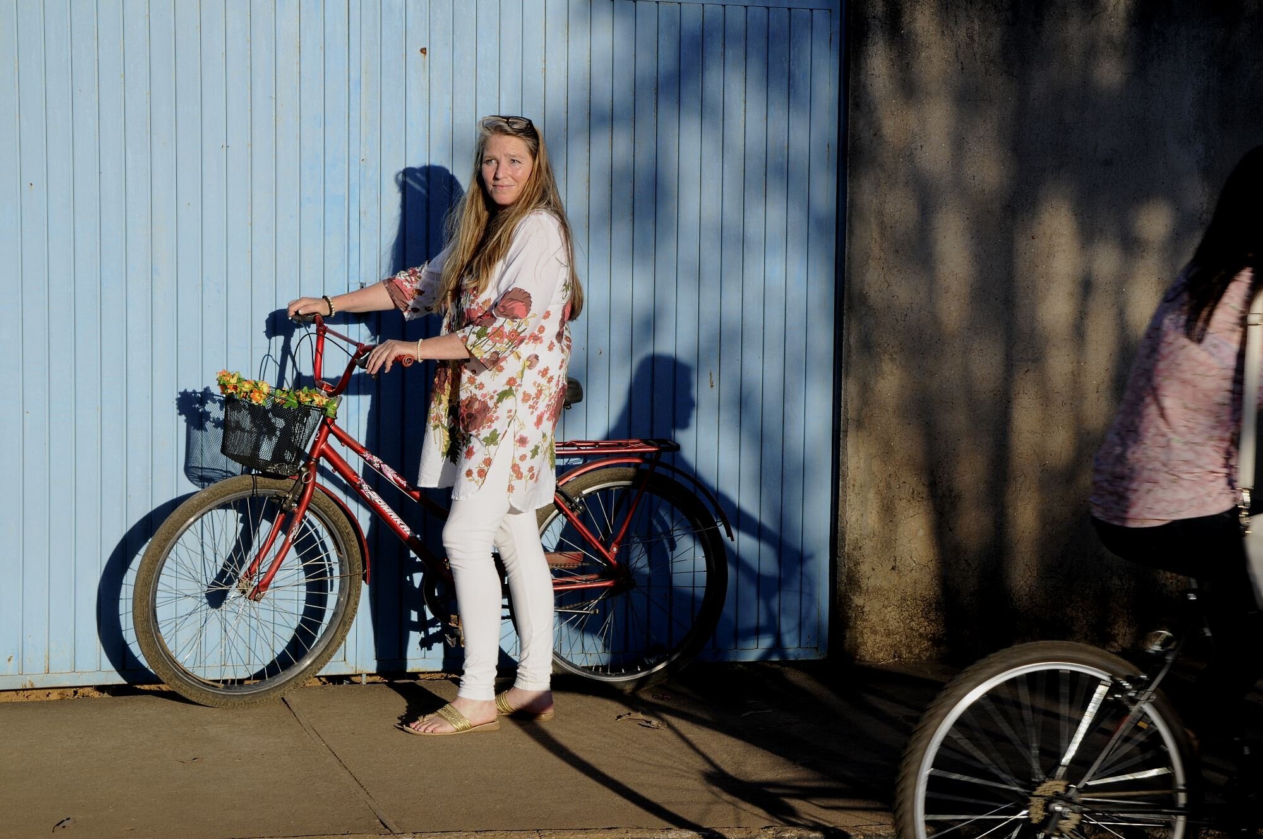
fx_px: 2628
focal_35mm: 75
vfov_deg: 18.1
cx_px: 632
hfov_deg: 27.0
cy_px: 420
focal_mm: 50
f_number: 9
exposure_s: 1/320
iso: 200
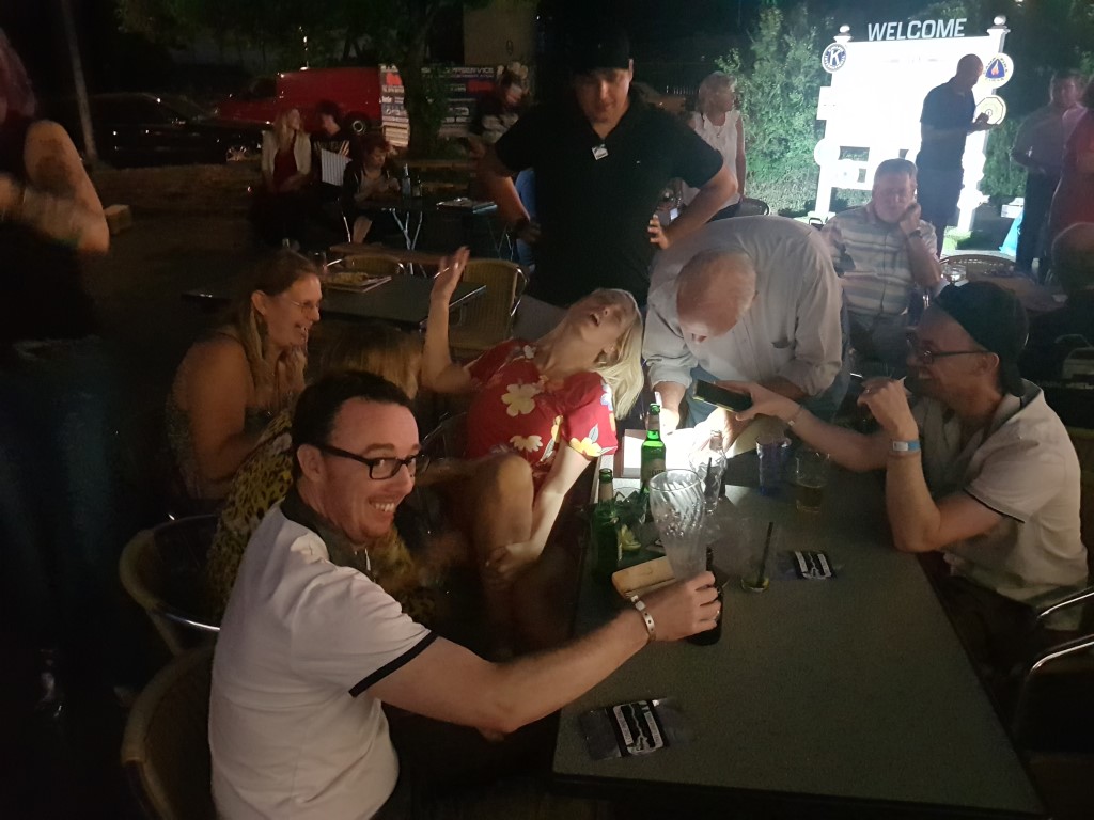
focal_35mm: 26
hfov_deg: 67.3
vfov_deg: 53.1
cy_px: 410
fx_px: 822
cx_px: 547
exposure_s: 1/9
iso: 1600
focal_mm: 4.2
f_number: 1.7
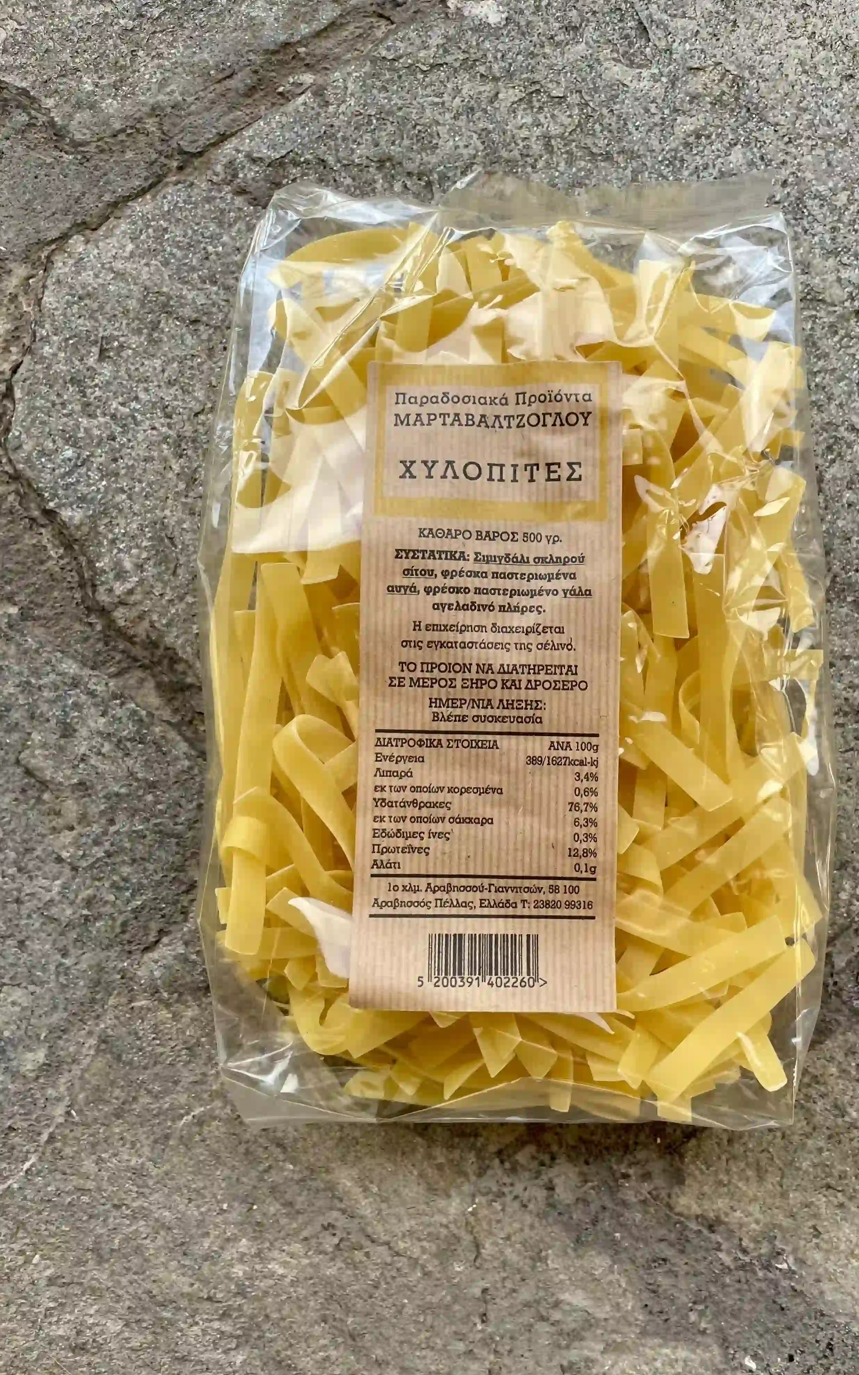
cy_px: 685
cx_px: 508
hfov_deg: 44.3
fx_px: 1049
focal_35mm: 28
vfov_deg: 66.5
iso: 32
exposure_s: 1/1195
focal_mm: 4.2
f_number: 1.6
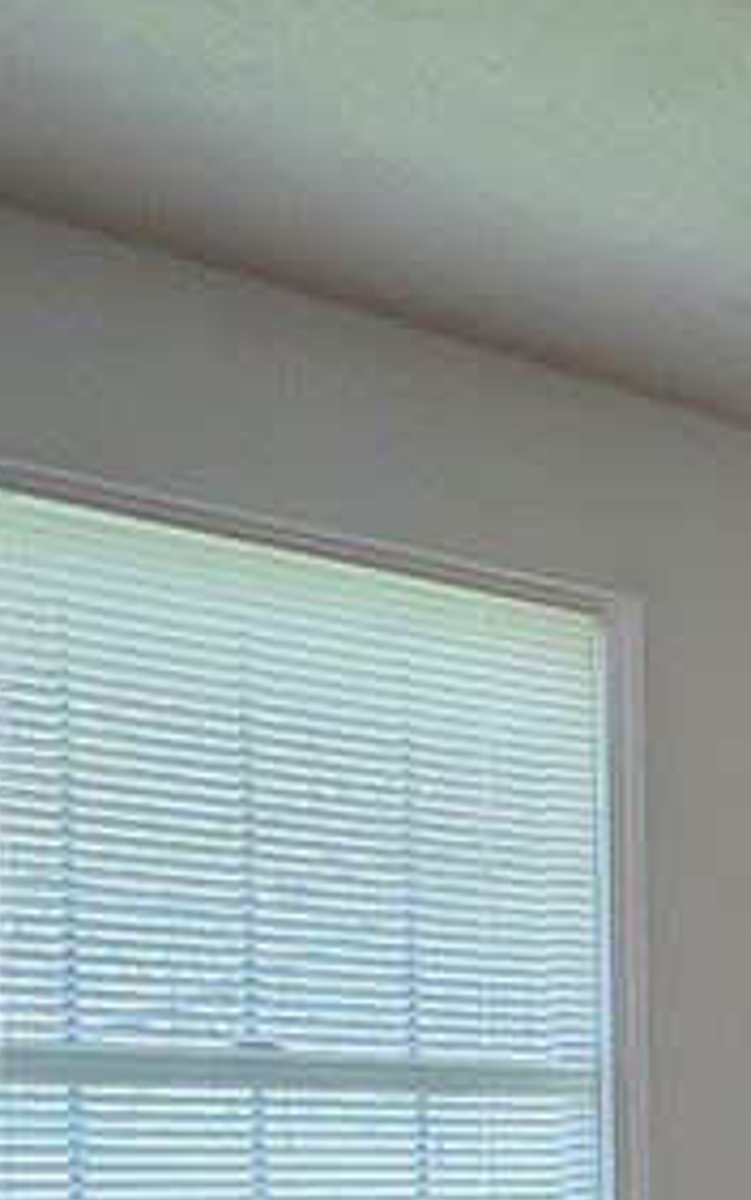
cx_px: 1331
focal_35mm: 54
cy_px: 1217
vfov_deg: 34.0
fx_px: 1766
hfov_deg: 18.8
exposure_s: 1/60
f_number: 2.2
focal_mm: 2.22
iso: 160
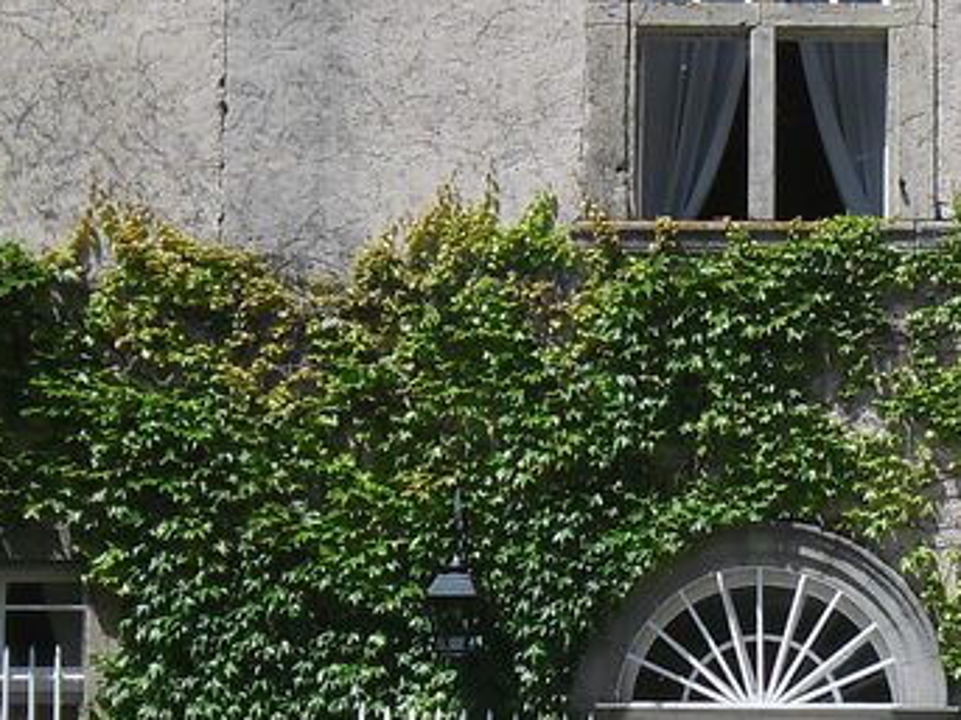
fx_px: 4274
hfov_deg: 12.7
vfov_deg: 9.5
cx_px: 857
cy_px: 849
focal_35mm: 154
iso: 80
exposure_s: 1/583
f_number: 4.5
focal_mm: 7.8
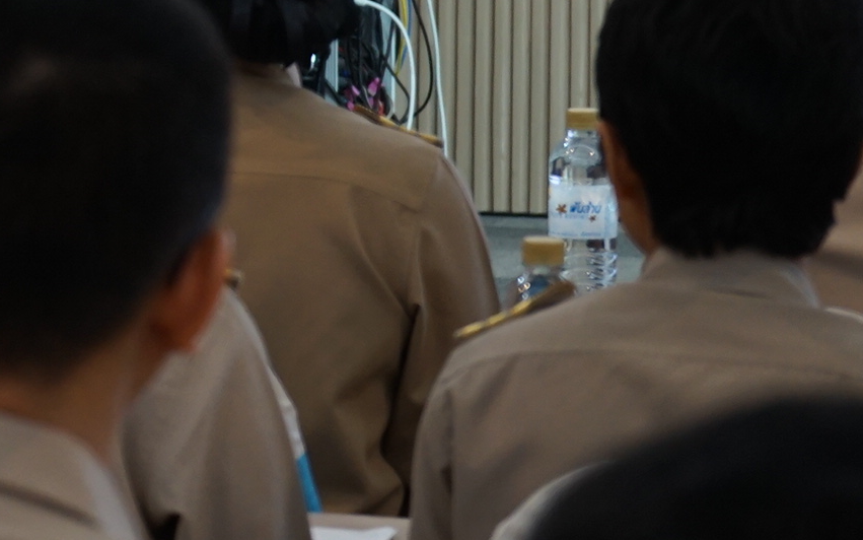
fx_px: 5927
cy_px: -253
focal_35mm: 252
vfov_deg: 5.2
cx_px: -516
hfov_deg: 8.1
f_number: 5.6
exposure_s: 1/15
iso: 800
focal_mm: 70
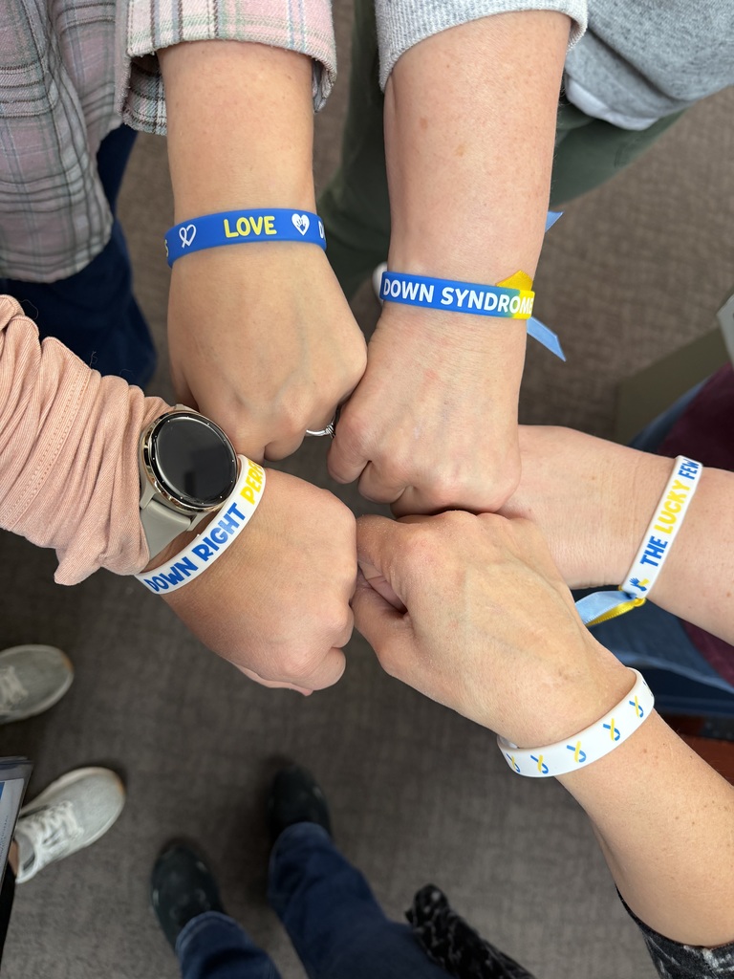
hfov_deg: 56.8
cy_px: 490
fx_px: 679
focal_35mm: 24
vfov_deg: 71.6
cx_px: 367
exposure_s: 1/60
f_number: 1.78
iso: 200
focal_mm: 6.76
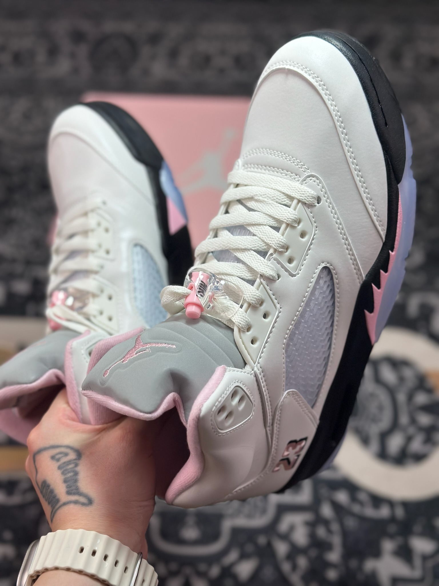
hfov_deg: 30.3
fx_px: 812
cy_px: 293
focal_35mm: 48
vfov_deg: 39.7
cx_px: 220
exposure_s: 1/1613
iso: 80
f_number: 1.78
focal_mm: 6.86
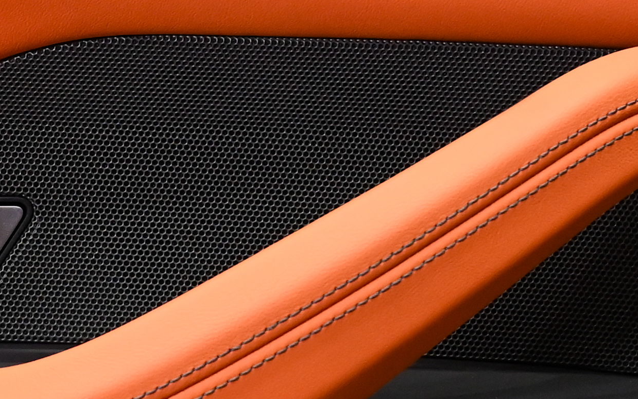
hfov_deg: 12.1
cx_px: -132
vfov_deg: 7.8
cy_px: 228
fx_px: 2939
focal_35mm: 169
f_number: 5
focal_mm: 34
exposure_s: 1/160
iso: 2000
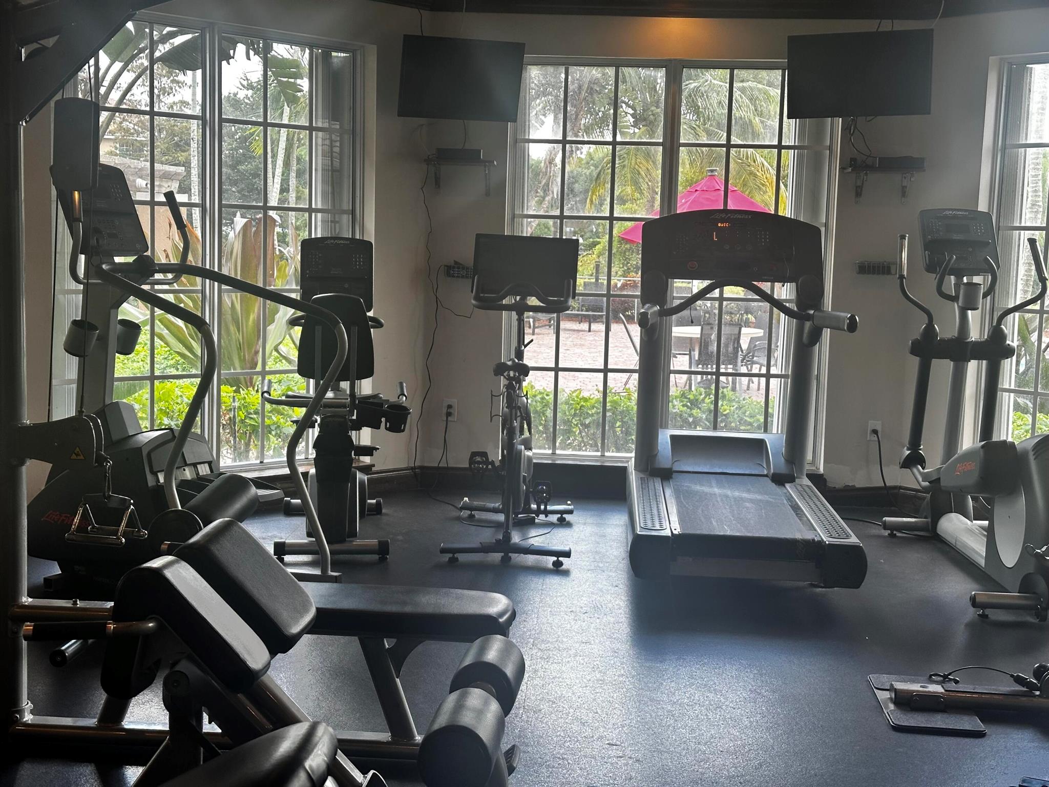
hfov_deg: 39.7
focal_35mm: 48
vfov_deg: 30.3
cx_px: 524
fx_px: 1455
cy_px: 394
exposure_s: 1/120
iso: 50
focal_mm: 6.86
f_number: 1.78
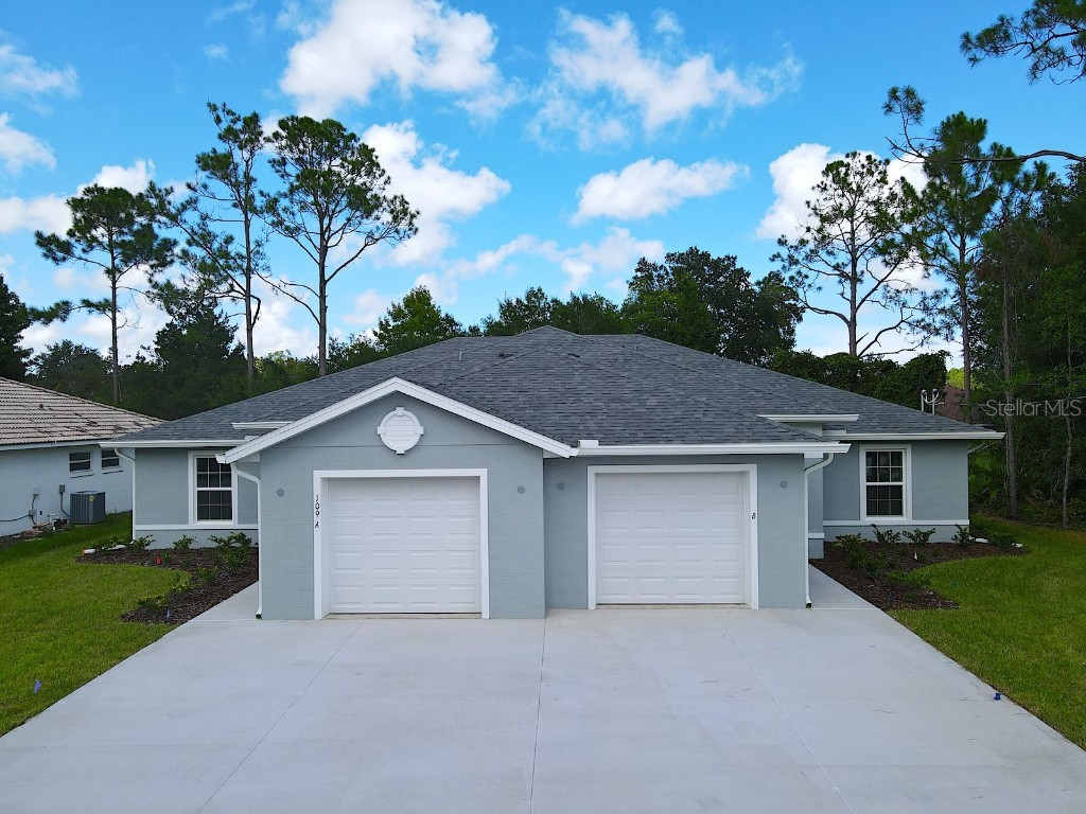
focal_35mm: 24
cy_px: 407
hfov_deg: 71.6
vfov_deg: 56.8
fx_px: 753
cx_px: 543
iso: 100
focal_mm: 4.5
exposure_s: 1/500
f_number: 2.8
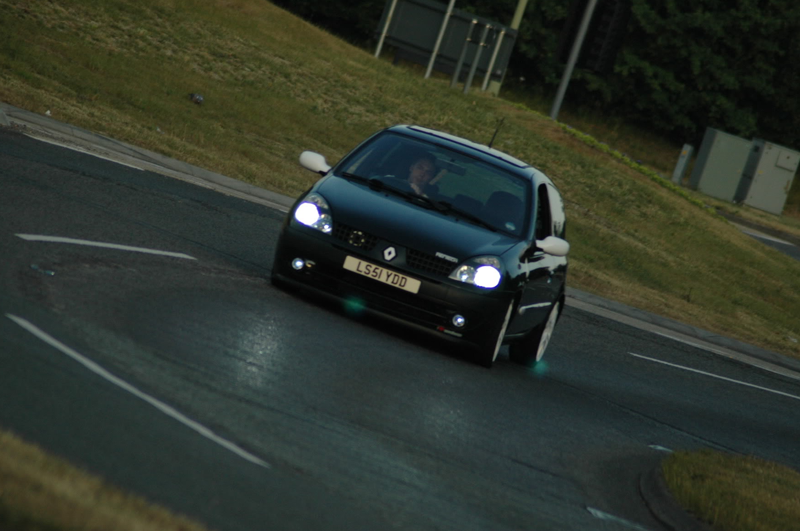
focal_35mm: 455
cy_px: 263
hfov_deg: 4.5
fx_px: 10100
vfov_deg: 3.0
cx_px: 400
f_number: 5.6
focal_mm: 300
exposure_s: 1/400
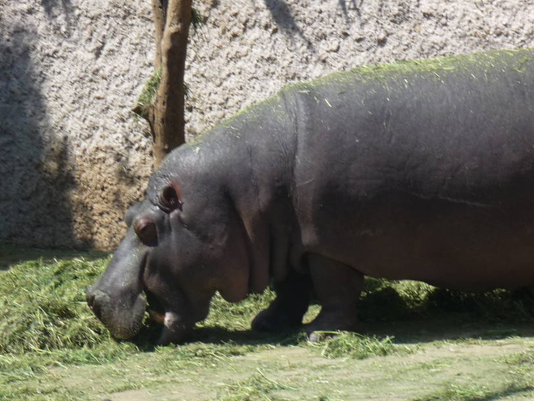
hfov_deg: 7.2
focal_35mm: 276
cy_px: 220
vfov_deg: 5.4
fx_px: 4258
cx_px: 268
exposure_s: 1/400
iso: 100
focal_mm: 24.1
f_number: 4.8
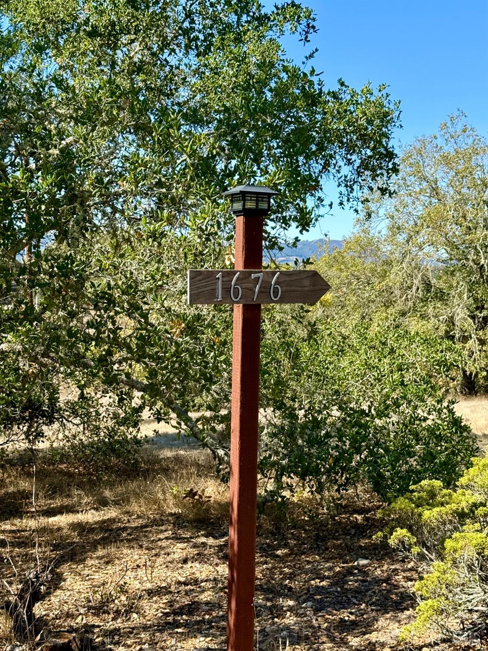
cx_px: 244
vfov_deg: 39.7
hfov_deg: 30.3
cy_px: 326
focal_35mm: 48
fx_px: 902
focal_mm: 6.76
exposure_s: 1/2208
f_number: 1.78
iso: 80
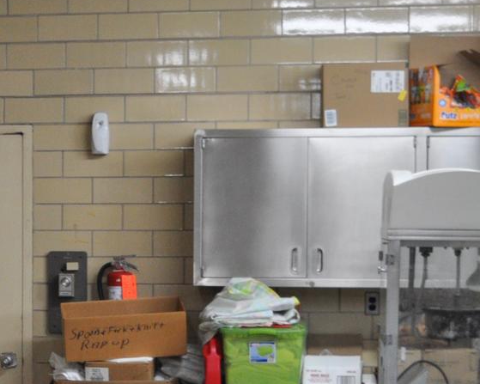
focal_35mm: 134
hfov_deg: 13.7
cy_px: 310
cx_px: -193
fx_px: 1903
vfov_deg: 11.5
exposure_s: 1/60
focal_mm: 26
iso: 720
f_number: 4.2
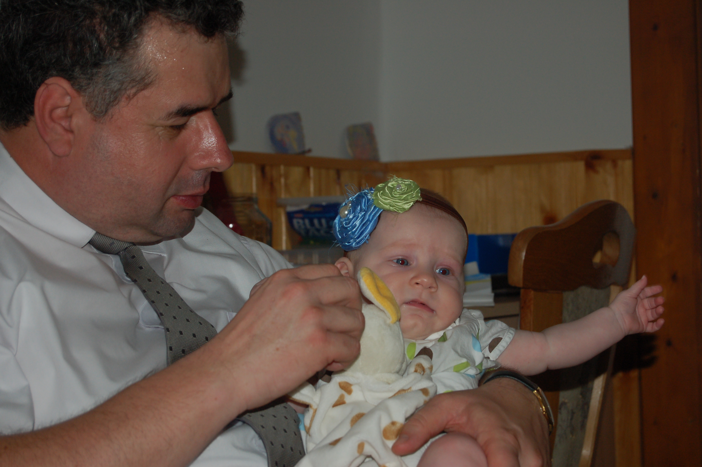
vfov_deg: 16.5
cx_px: 351
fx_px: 1607
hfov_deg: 24.6
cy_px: 234
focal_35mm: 82
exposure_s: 1/60
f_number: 5.6
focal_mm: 55
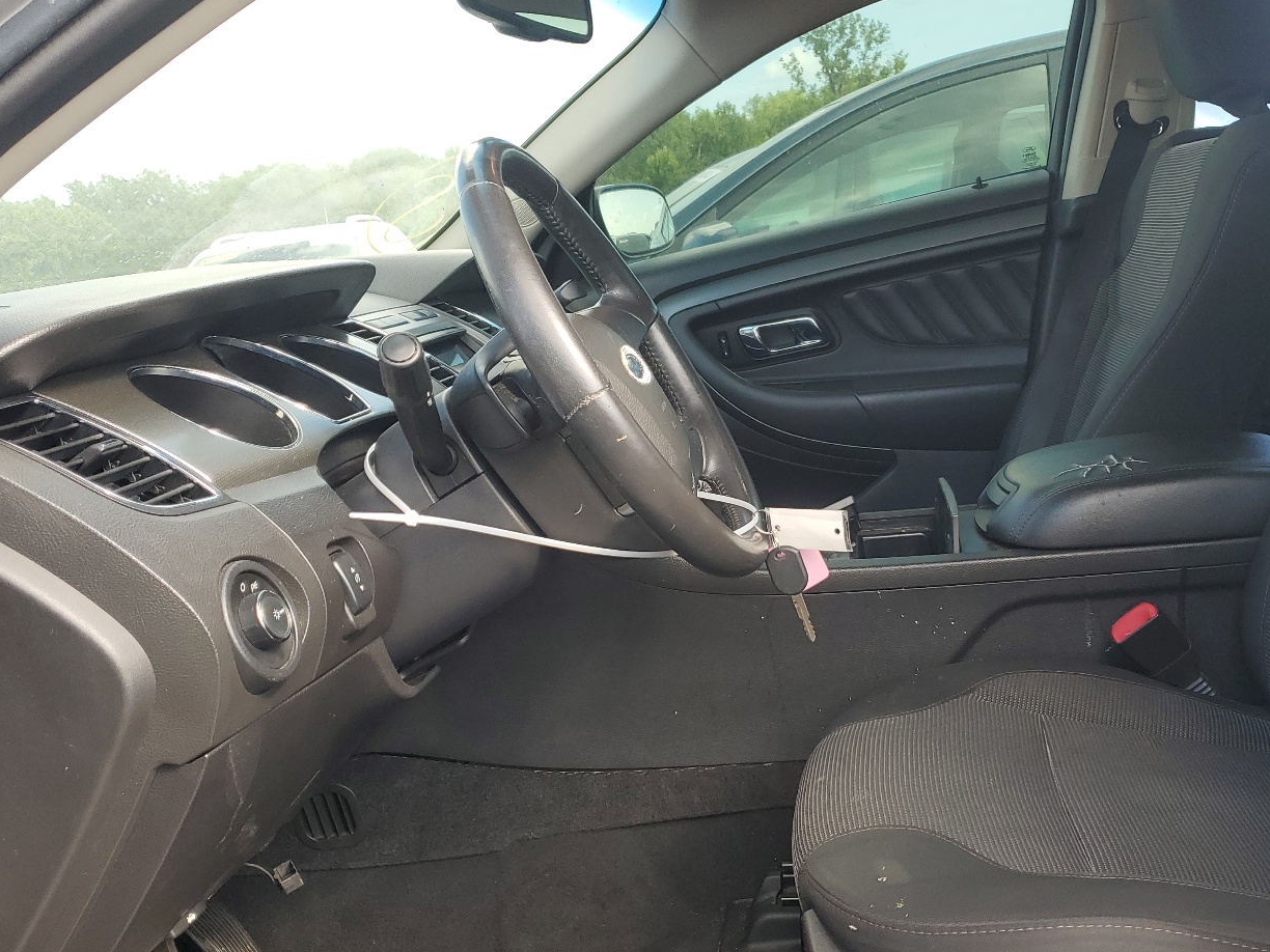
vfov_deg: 41.7
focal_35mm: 34
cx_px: 761
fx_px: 1247
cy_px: 529
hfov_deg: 53.6
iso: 50
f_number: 1.5
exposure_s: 1/250
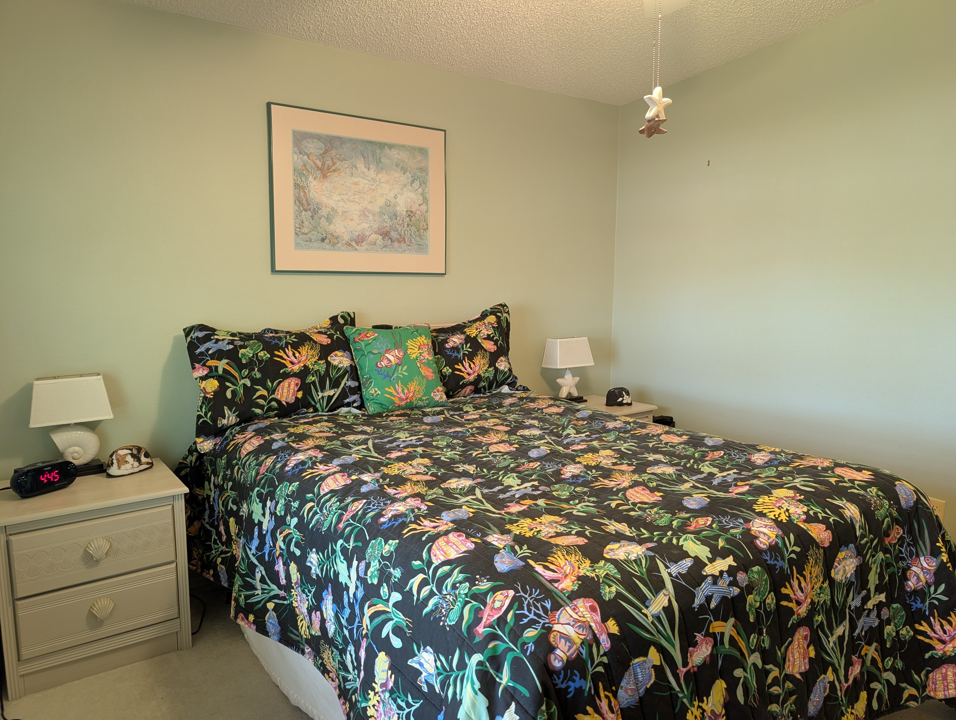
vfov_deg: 56.9
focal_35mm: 24
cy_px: 360
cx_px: 478
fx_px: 664
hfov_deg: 71.5
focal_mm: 6.9
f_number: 1.68
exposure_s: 1/24
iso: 194
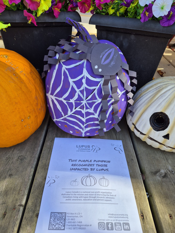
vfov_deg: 73.9
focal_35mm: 23
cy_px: 116
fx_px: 155
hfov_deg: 58.9
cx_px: 88
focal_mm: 5.4
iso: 25
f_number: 1.8
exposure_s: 1/207
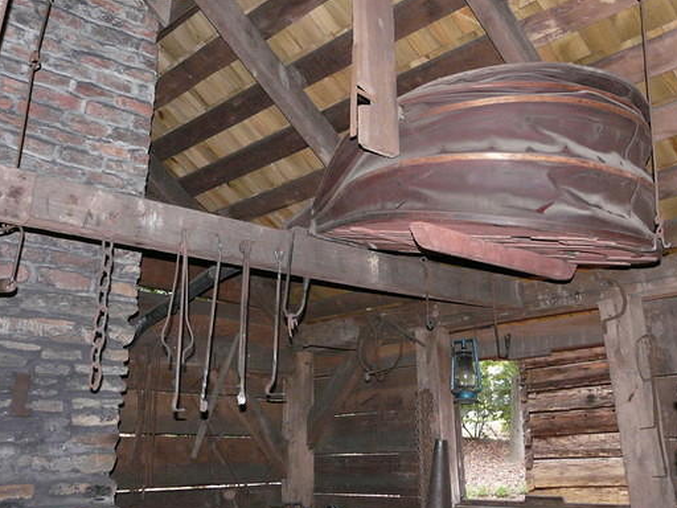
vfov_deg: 40.5
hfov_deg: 52.4
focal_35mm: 35
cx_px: 398
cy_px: 198
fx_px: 685
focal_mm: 4.6
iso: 320
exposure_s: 1/30
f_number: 2.8
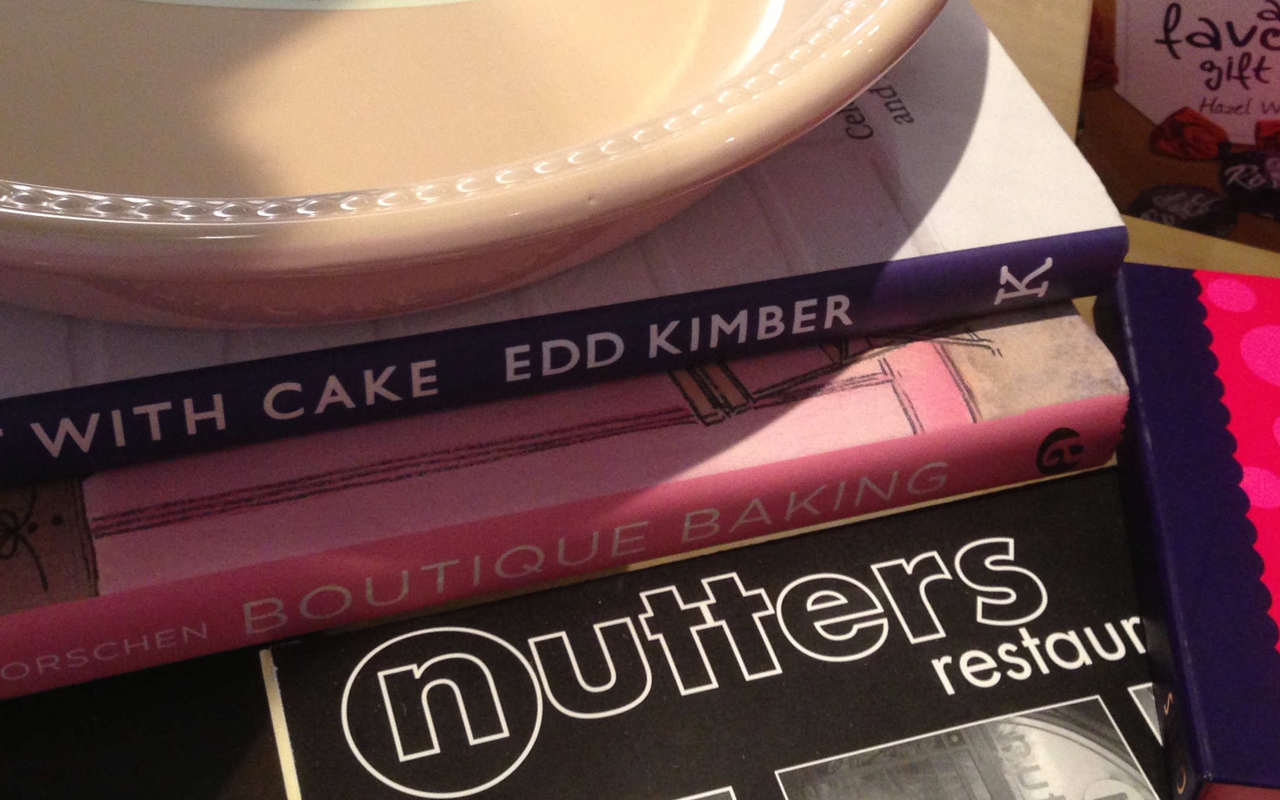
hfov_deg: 38.2
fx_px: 1849
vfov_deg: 24.2
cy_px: 214
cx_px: 584
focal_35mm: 53
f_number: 2.4
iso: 200
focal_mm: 4.13
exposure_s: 1/20
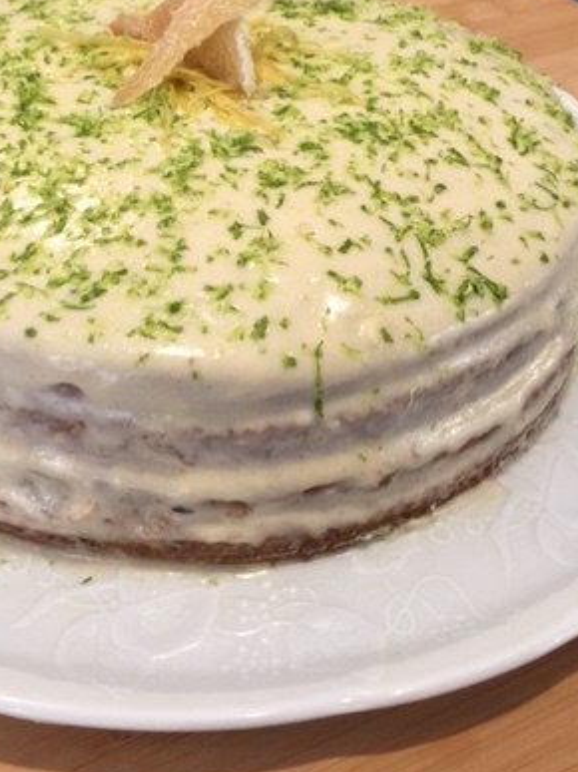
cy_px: 271
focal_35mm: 48
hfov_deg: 30.1
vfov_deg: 39.3
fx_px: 1069
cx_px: 201
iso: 64
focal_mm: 4.15
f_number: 2.2
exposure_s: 1/33
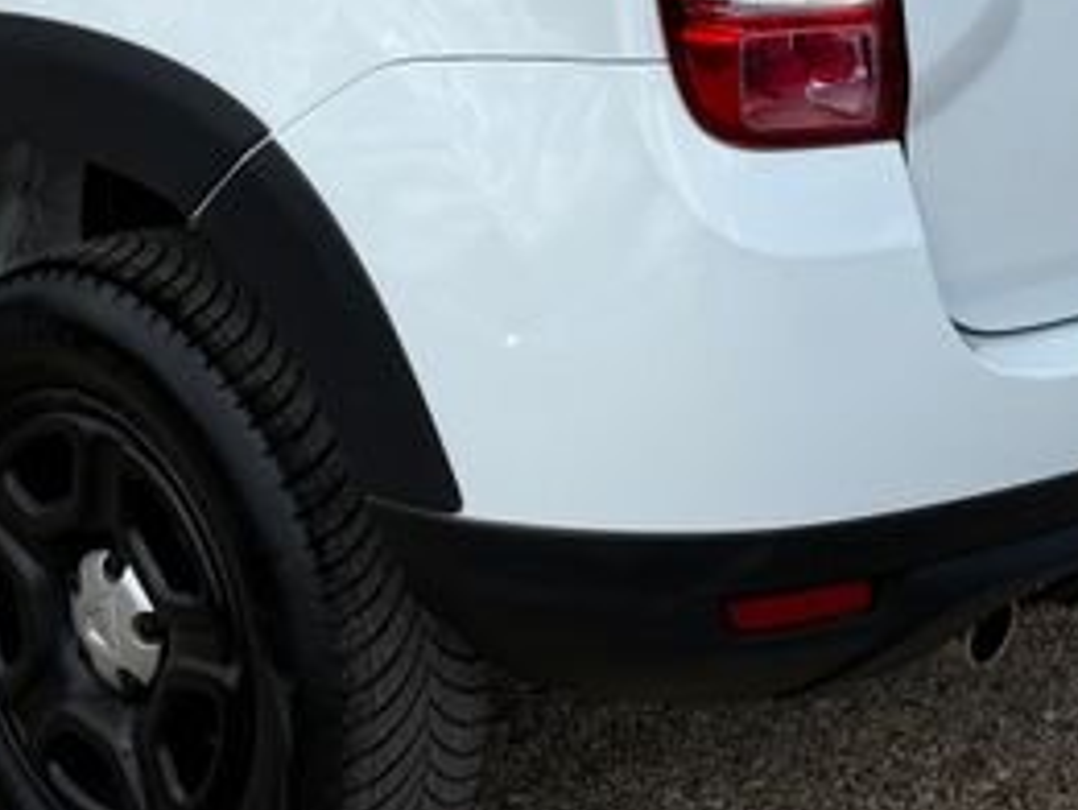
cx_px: 475
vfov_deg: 15.6
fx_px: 2929
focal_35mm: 94
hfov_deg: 20.8
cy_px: 83
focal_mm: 6.76
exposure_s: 1/5714
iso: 80
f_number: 1.78
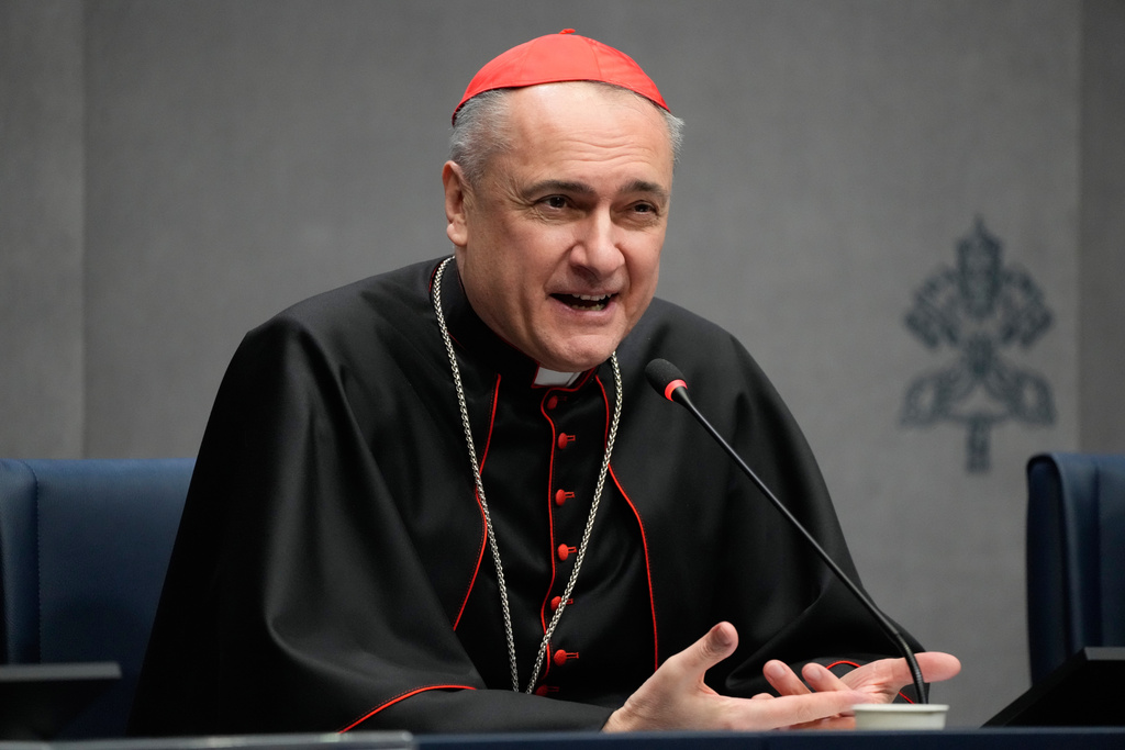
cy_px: 375
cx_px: 562
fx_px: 12501
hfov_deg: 5.2
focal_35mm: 400
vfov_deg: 3.4
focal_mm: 400
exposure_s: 1/160
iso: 5000
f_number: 5.6
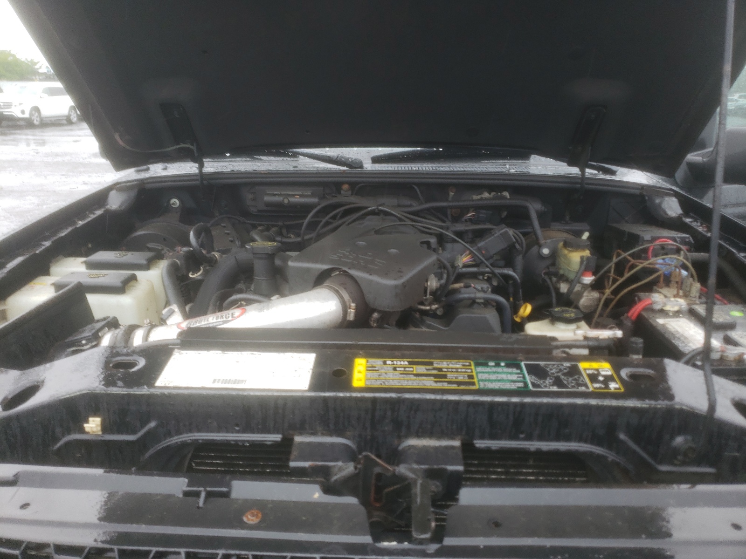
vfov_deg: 53.1
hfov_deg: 67.3
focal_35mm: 26
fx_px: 560
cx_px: 373
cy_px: 280
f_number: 1.5
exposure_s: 1/167
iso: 50
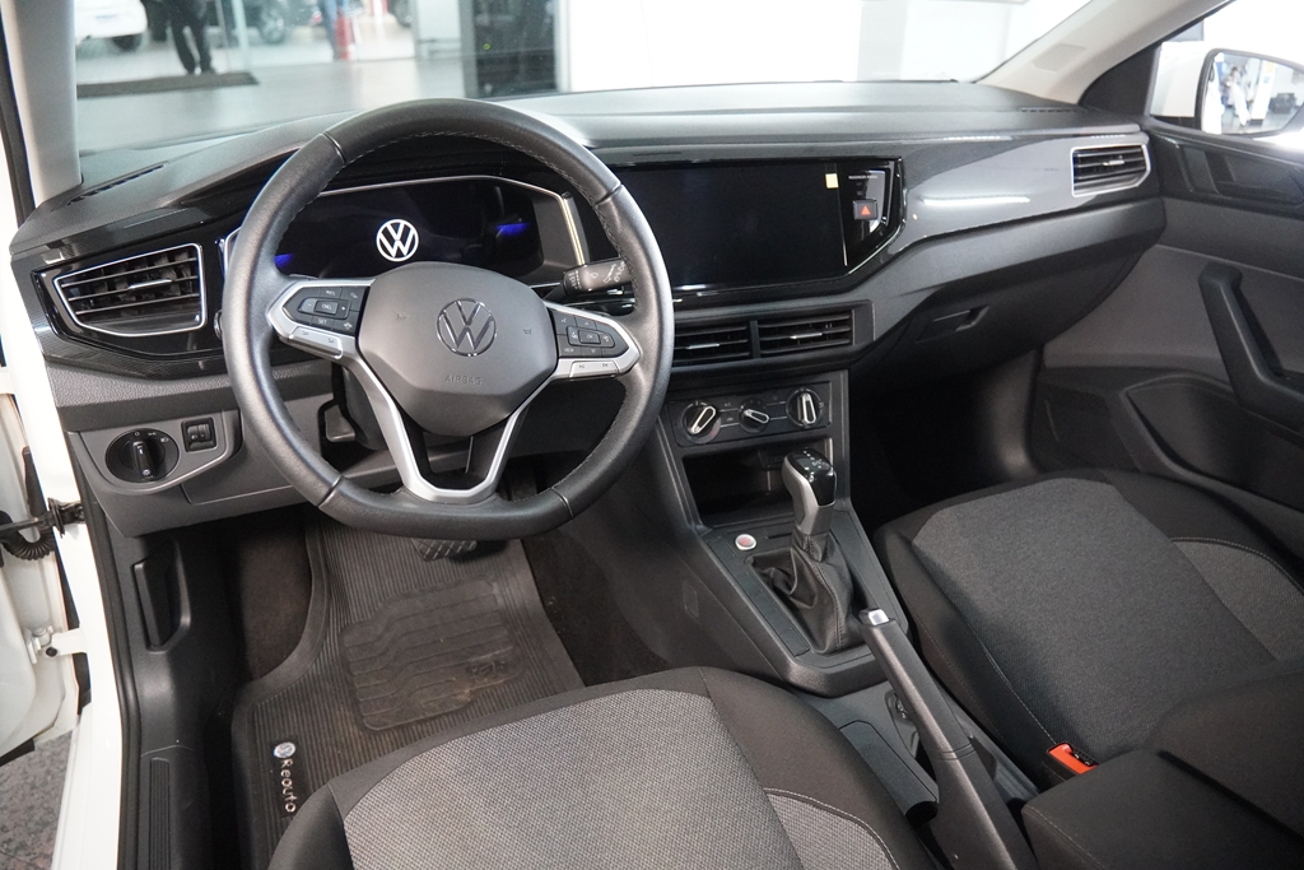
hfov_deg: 70.4
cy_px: 435
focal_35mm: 26
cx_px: 652
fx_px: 924
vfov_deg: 50.4
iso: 6400
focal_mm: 17
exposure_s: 1/160
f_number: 2.8
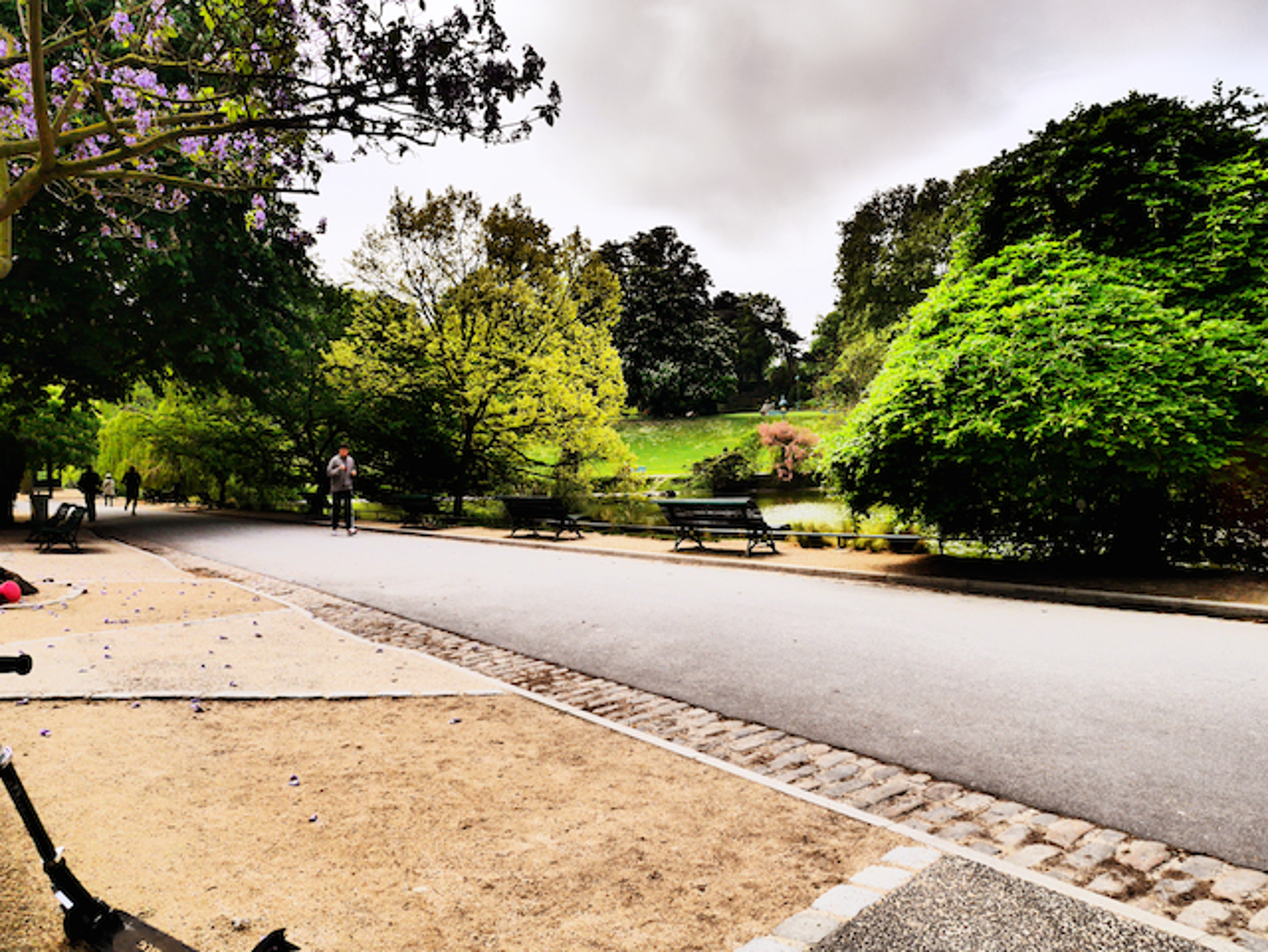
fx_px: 953
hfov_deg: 67.3
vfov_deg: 53.1
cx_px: 634
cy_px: 476
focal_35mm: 26
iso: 200
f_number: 9
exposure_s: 1/500
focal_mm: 13
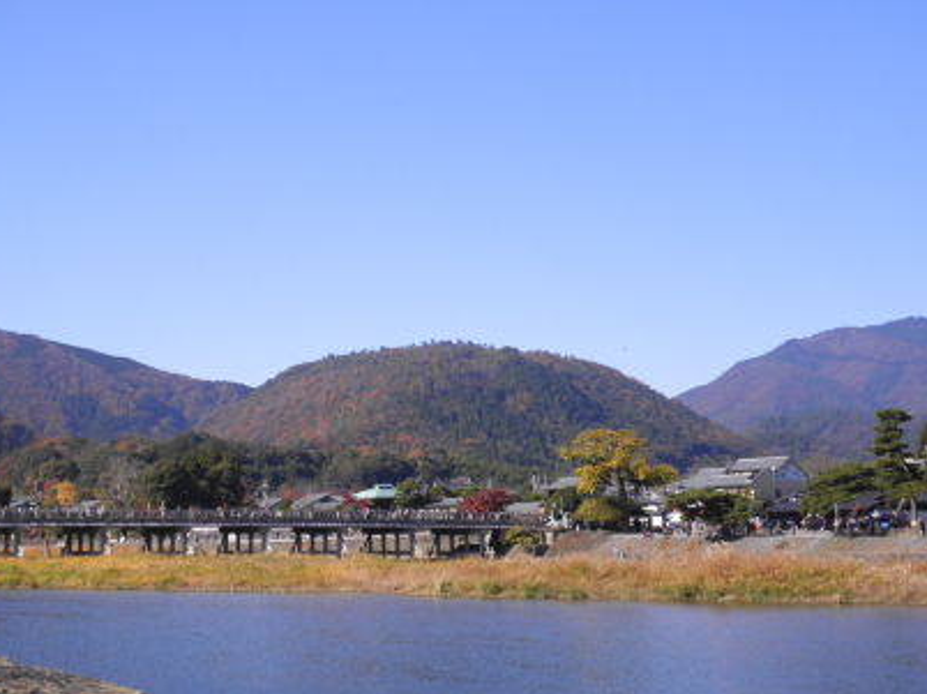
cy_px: 372
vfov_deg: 26.1
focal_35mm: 56
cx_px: 362
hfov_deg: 34.2
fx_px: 1499
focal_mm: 8.2
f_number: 4.3
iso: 64
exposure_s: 1/400
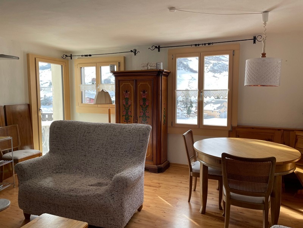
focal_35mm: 26
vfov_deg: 53.1
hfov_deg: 67.3
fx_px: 228
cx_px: 152
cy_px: 114
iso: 32
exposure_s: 1/294
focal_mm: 4.2
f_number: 1.6
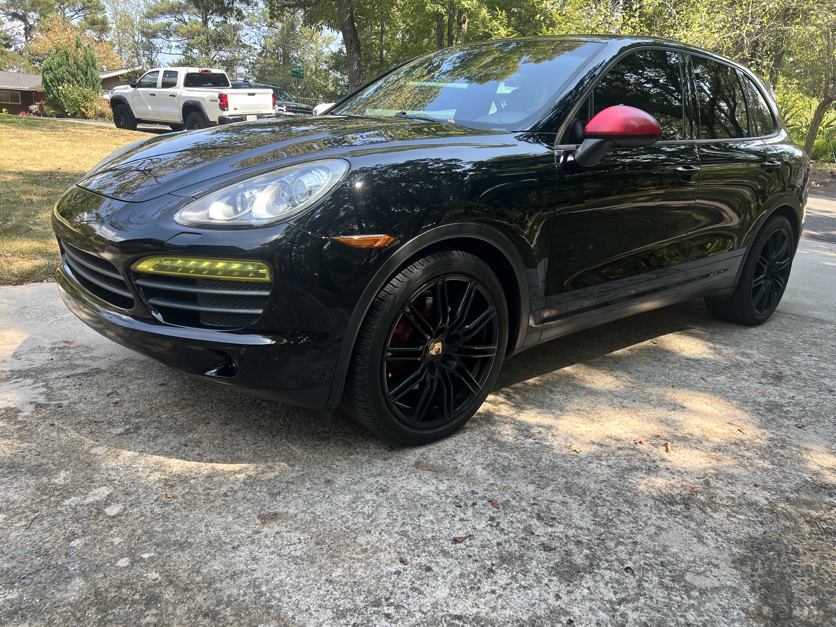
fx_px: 628
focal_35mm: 26
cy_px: 314
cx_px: 418
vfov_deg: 53.1
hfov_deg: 67.3
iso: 50
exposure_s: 1/552
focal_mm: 5.7
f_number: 1.5
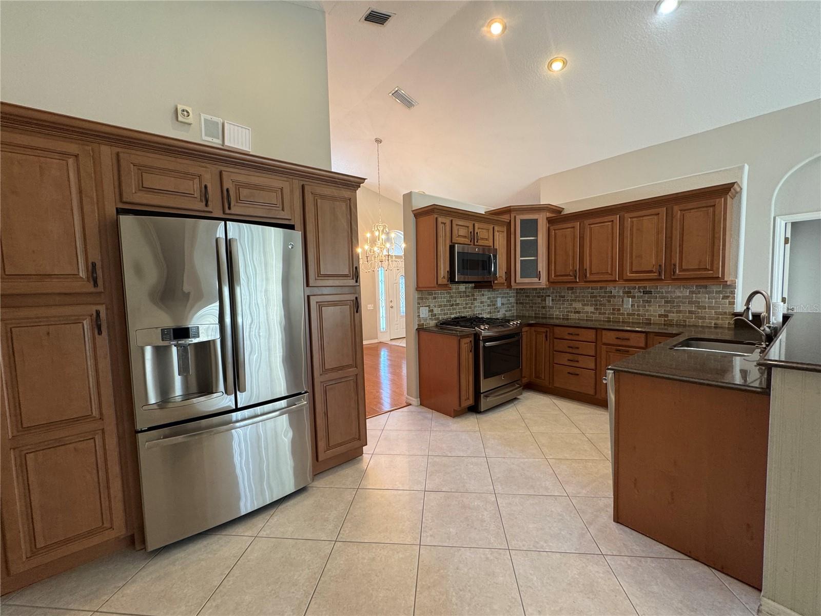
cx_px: 410
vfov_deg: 85.7
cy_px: 308
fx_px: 332
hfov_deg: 102.1
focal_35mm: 14
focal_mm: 2.22
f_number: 2.2
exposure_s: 1/60
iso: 160
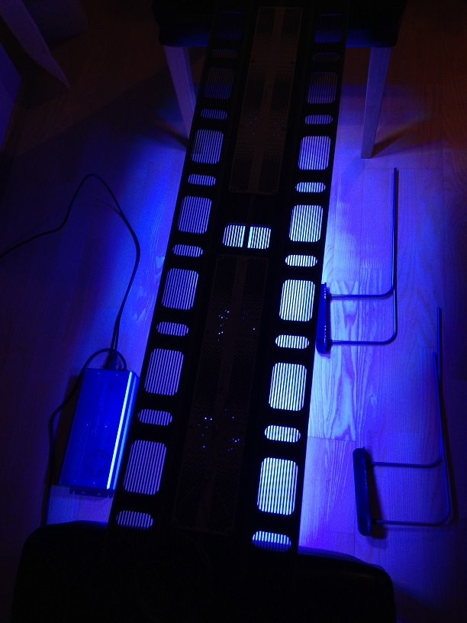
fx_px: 594
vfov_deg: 55.4
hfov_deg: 42.9
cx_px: 234
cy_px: 312
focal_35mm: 33
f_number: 2.4
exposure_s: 1/20
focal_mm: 4.12
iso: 50
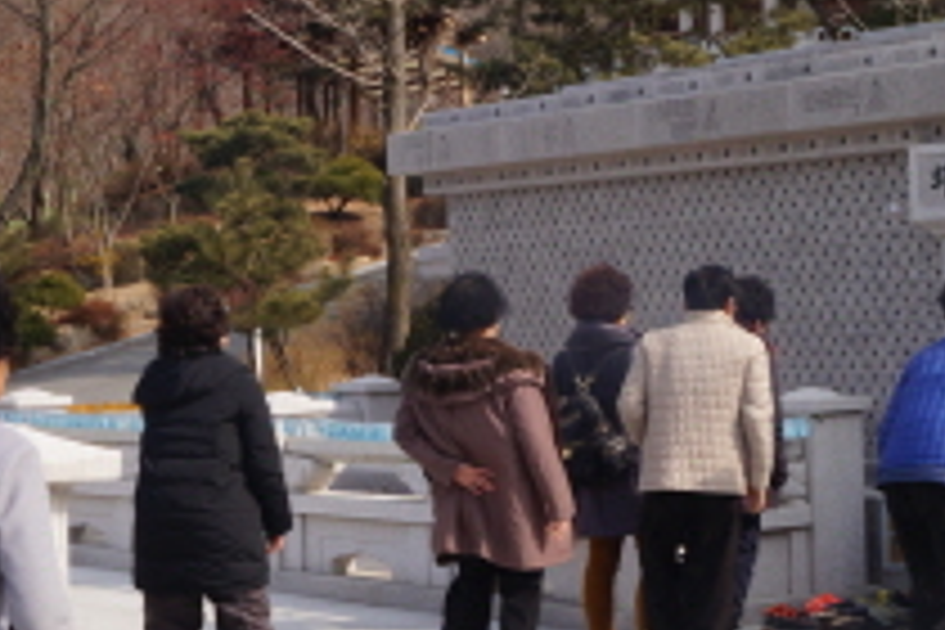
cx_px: 248
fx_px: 2362
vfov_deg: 15.2
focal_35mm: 90
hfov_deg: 22.4
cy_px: 317
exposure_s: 1/80
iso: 100
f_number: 13
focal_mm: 18
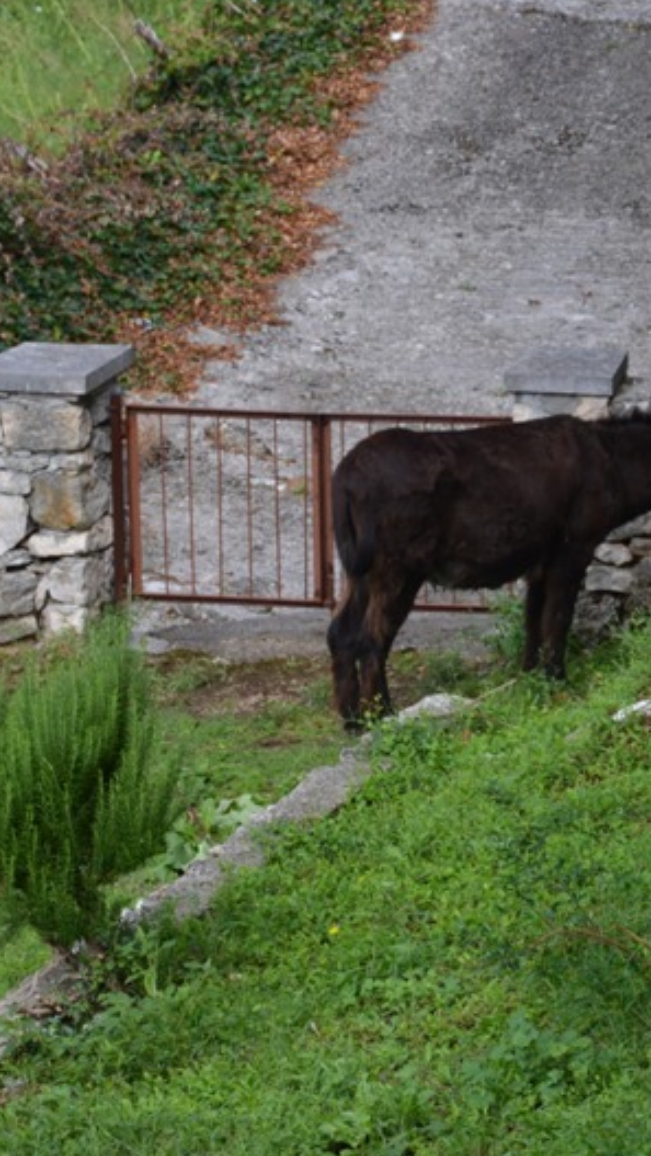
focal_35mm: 250
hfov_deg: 4.9
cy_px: 579
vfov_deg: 8.6
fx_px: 7655
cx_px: 498
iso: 320
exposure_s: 1/125
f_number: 5.6
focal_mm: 105
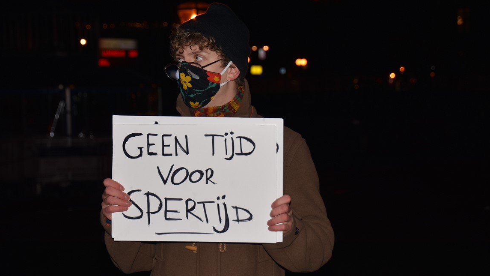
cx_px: 245
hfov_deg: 18.1
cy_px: 136
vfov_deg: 10.2
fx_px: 1540
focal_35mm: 119
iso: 200
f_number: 5.3
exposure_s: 1/60
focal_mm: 75
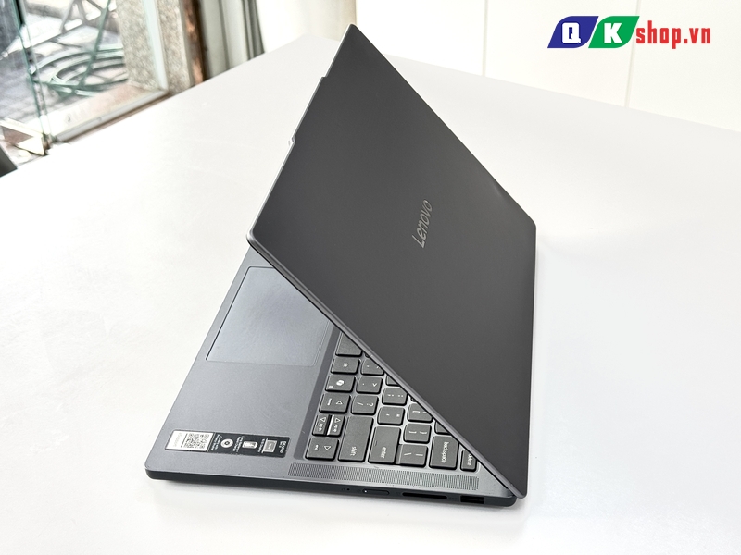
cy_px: 278
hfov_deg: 39.7
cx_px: 370
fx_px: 1028
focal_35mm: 48
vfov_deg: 30.3
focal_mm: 6.76
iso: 80
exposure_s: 1/148
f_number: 1.78
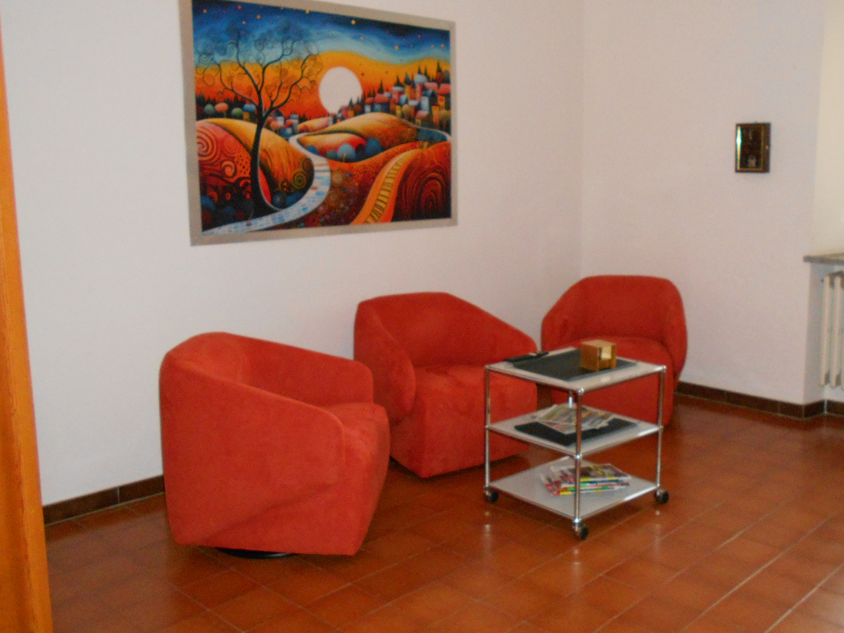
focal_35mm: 34
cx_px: 531
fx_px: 829
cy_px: 297
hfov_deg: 53.3
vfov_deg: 41.8
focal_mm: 4.6
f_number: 3.2
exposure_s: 1/25
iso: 560
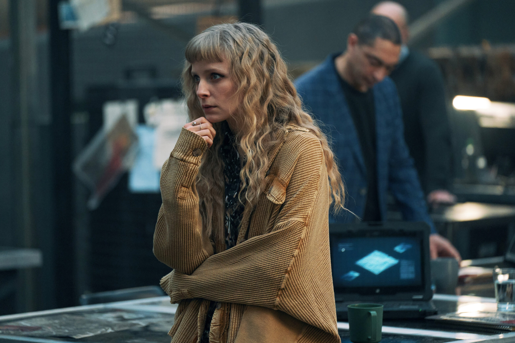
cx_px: 258
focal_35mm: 155
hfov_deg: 13.2
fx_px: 2217
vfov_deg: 8.9
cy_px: 172
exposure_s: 1/250
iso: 3200
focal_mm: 155
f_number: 2.8
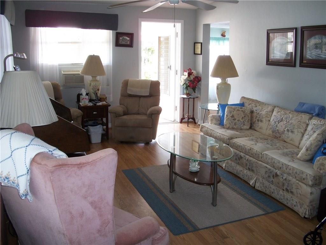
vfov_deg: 40.7
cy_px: 122
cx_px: 163
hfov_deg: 52.6
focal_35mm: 35
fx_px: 330
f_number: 3.1
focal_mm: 6.3
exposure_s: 1/50
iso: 160
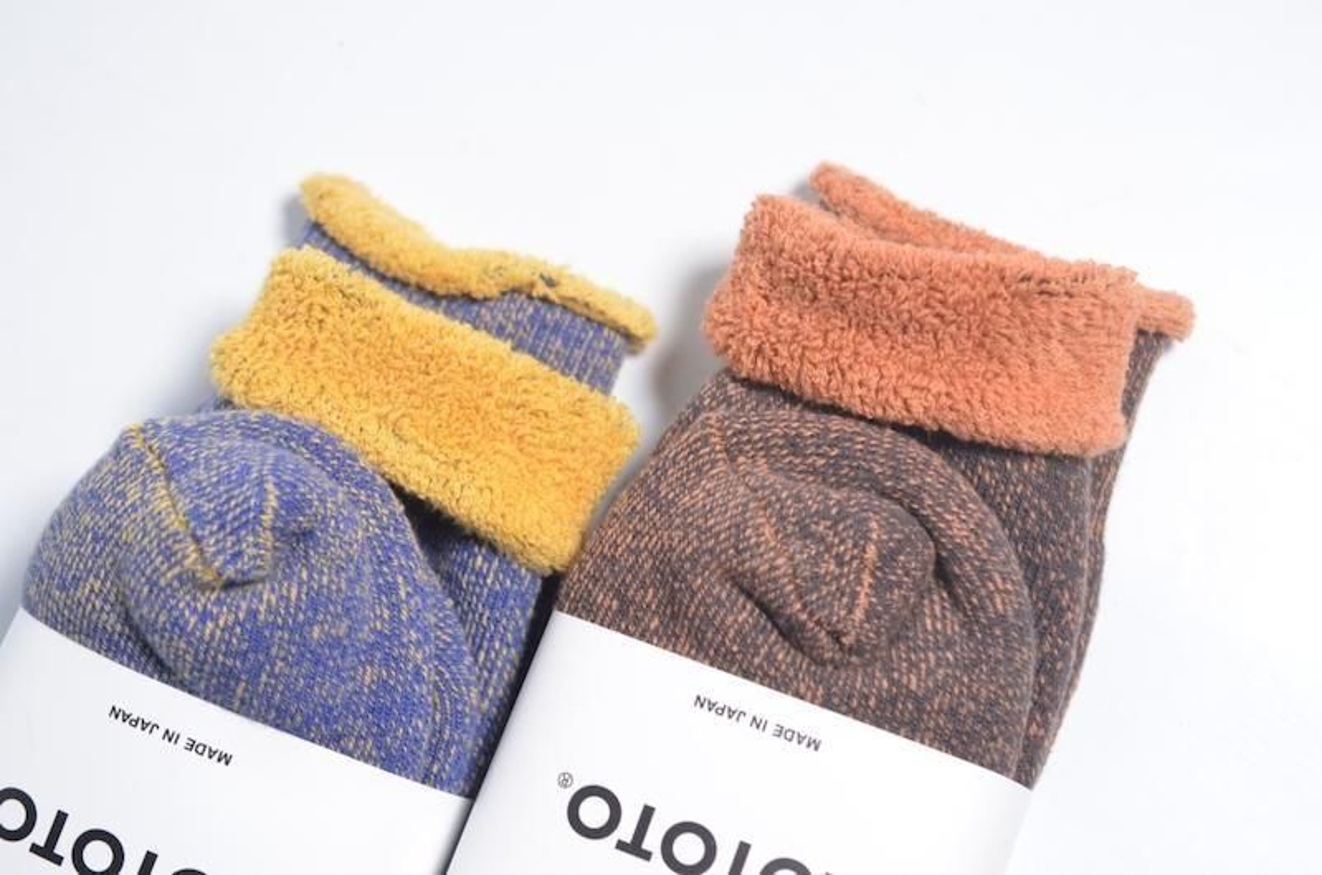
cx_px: 661
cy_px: 438
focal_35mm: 60
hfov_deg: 33.5
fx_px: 2199
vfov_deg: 22.5
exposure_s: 1/125
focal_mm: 40
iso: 800
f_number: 5.6
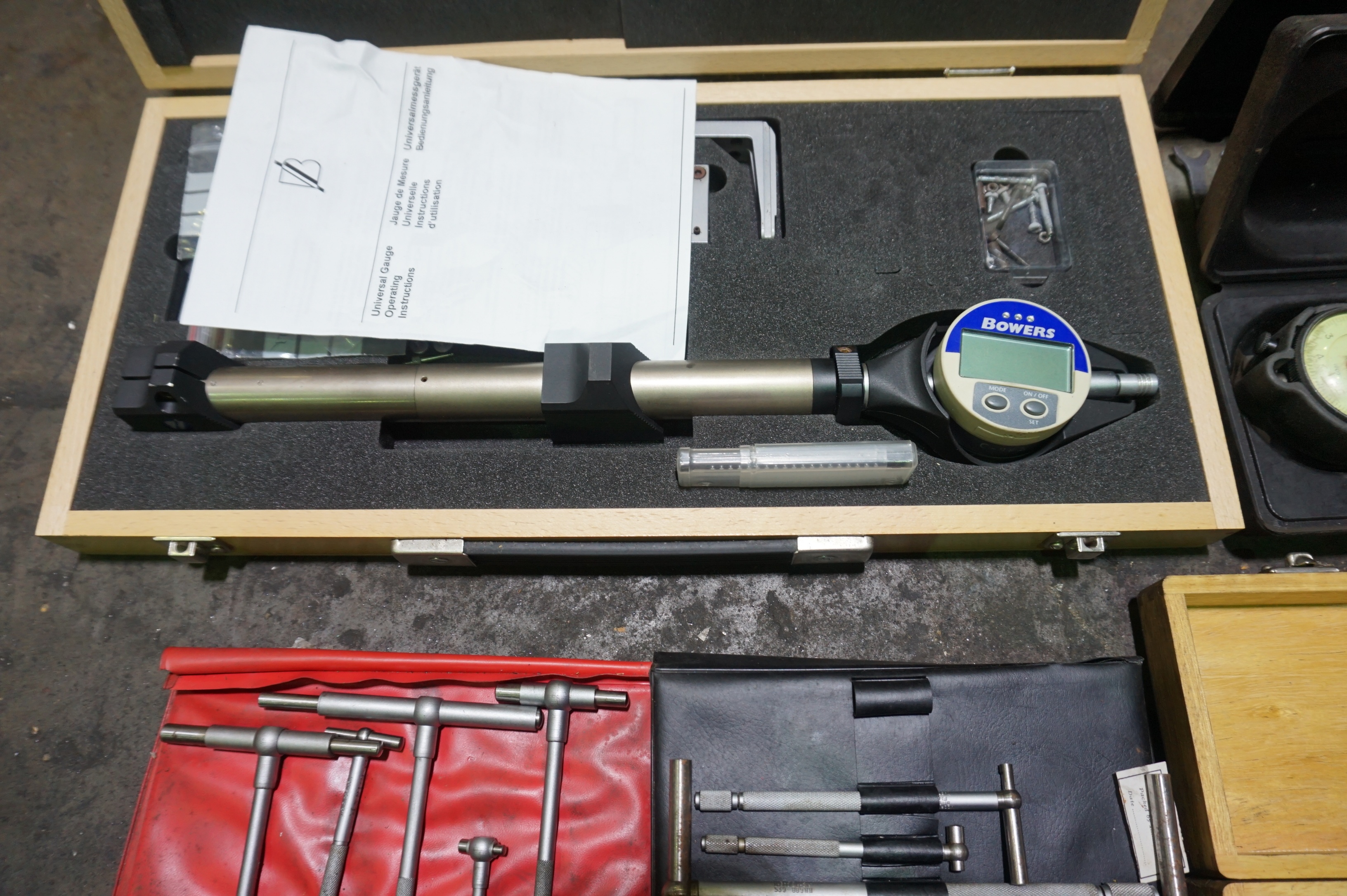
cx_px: 674
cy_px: 448
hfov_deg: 73.8
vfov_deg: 53.1
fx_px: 897
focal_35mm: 24
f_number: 4
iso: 400
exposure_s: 1/60
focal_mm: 16
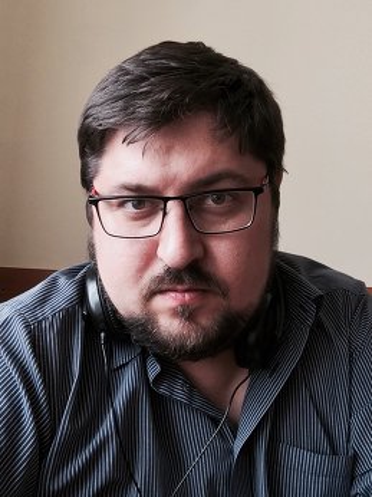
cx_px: 186
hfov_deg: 42.9
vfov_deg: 55.4
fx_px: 473
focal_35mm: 33
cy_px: 248
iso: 50
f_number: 2.4
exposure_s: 1/40
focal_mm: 2.15
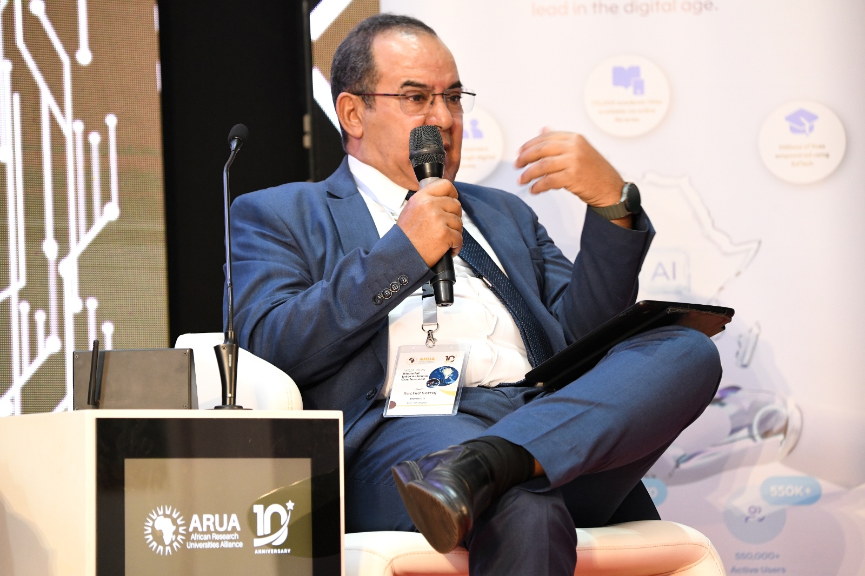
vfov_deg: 6.0
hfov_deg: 9.0
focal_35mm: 230
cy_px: 288
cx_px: 432
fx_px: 5525
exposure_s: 1/100
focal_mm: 230
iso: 3200
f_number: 5.3
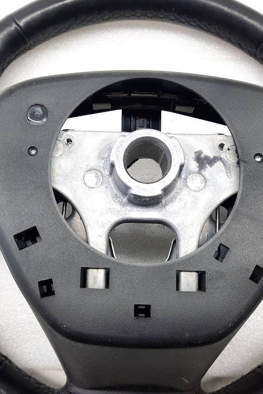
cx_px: 124
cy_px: 197
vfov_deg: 54.4
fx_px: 384
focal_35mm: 35
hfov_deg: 37.8
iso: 160
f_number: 2
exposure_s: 1/50
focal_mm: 4.6
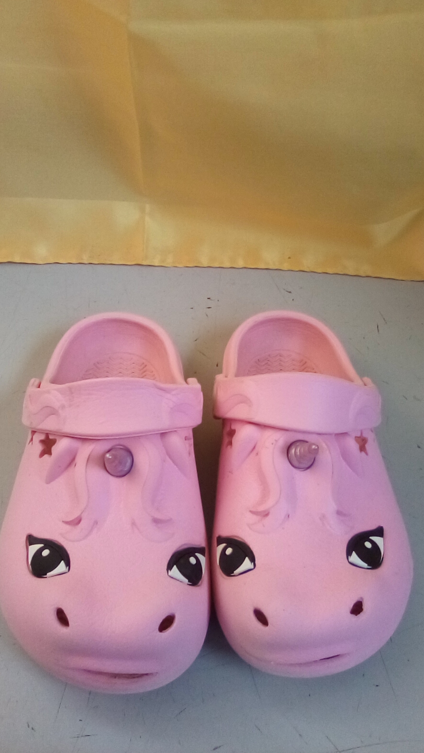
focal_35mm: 31
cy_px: 374
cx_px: 199
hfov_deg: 37.8
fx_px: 619
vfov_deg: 62.6
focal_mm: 2.27
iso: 68
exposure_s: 1/196
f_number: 2.2
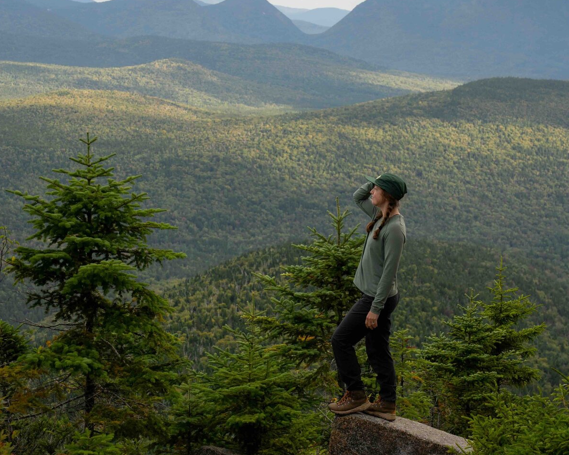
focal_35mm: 79
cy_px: 247
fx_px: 1326
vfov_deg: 19.5
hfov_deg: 24.2
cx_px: 283
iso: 160
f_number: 5.6
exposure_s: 1/400
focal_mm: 55.5
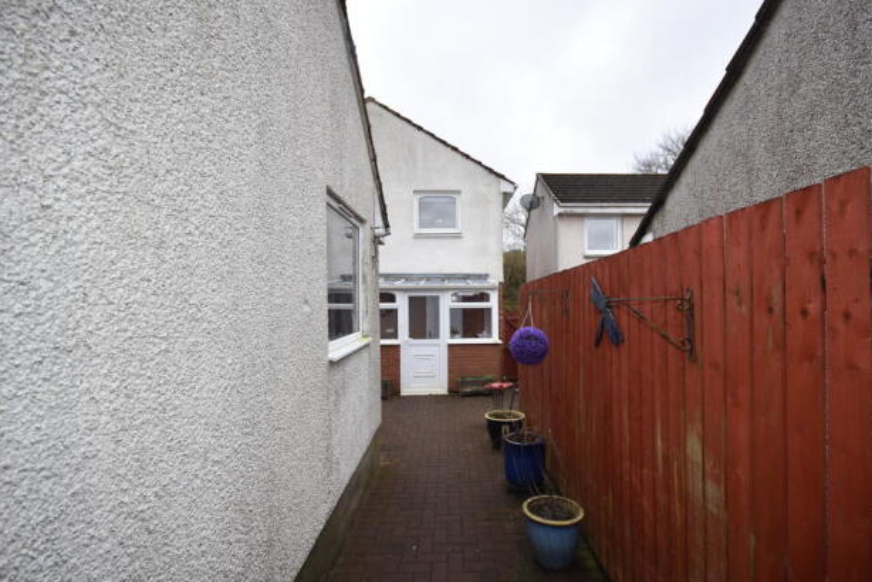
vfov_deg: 73.8
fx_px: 388
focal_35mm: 16
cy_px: 290
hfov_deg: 96.6
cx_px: 459
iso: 400
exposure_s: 1/125
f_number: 5.6
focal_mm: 10
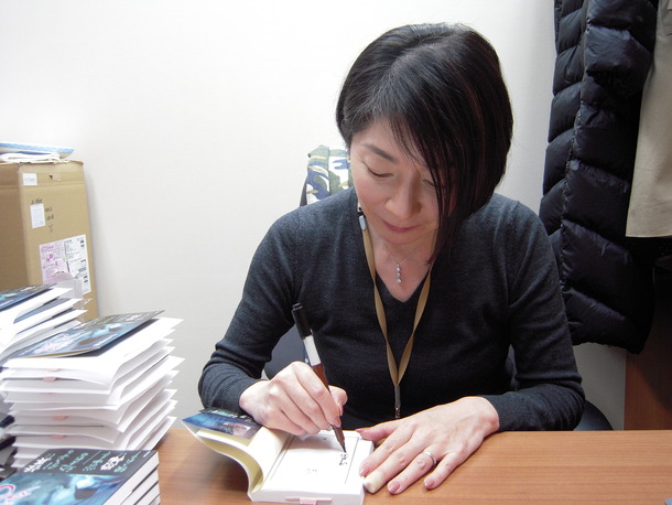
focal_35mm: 31
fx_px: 602
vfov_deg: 45.5
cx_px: 336
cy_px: 252
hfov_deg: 58.3
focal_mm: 5.6
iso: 200
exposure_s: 1/30
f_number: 2.8
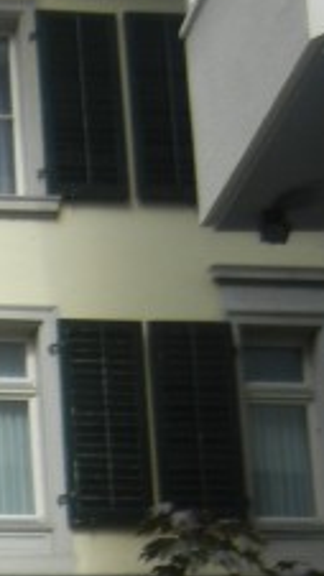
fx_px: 1697
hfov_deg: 10.1
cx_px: -332
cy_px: 734
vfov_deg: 18.1
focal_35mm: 111
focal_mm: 5.4
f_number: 3.5
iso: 160
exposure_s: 1/716
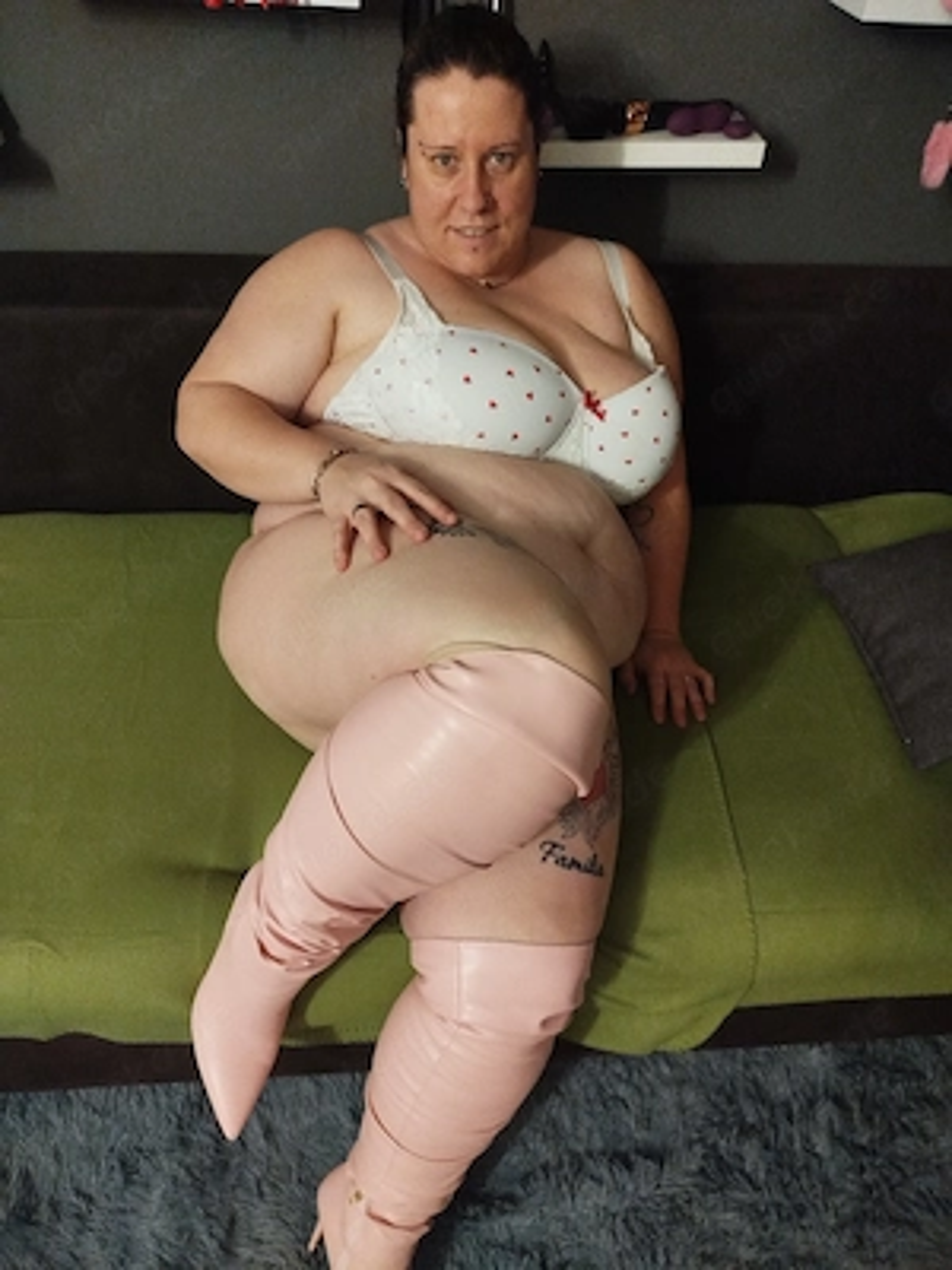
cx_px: 476
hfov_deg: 56.8
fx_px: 880
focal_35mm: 24
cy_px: 635
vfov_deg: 71.6
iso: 640
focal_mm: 5.31
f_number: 1.7
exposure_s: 1/33
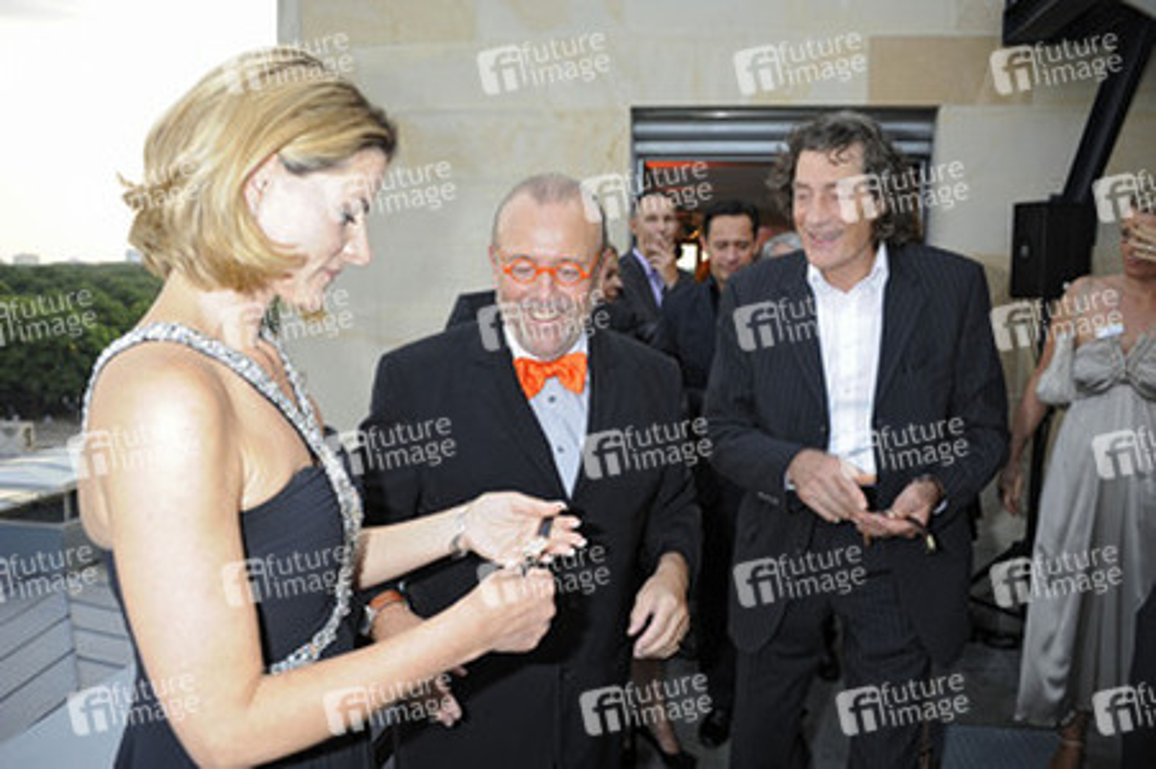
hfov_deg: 65.5
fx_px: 898
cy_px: 384
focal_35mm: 28
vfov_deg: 46.3
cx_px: 578
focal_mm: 28
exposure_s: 1/160
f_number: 5.6
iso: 400
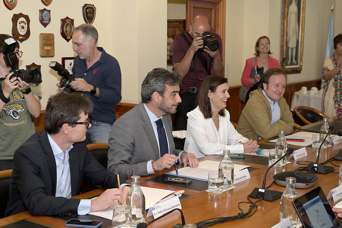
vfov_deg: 25.5
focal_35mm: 53
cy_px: 114
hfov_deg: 37.5
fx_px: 503
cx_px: 171
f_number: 5.6
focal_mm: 53
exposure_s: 1/250
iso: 1600
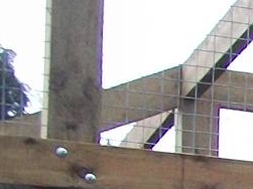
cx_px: 767
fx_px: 1490
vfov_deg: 6.9
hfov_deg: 8.2
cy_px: 456
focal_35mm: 204
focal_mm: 5.7
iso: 306
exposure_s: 1/500
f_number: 2.9
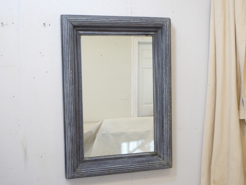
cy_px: 97
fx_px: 270
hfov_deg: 49.0
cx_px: 123
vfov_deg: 37.7
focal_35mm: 38
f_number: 3.7
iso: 400
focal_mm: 6.3
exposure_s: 1/25
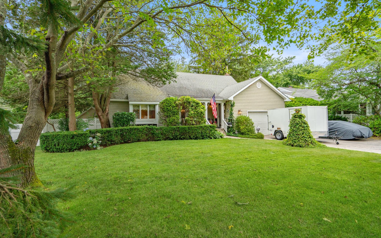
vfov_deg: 68.0
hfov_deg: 94.3
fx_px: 177
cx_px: 186
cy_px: 118
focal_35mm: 17
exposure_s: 1/200
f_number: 5.6
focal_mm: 16
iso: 400
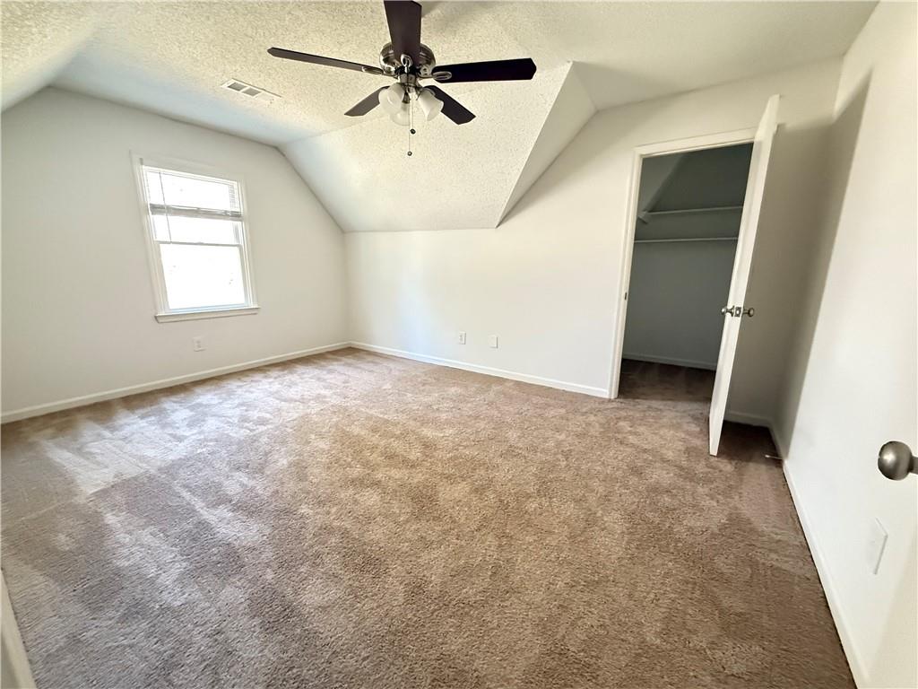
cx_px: 459
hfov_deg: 102.1
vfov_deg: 85.7
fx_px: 371
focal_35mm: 14
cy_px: 344
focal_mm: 2.22
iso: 1000
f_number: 2.2
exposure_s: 1/60
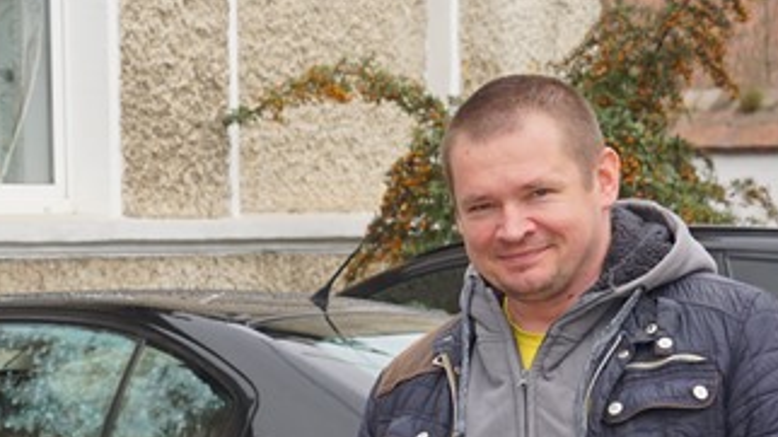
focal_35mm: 250
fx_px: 5157
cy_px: 383
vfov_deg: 4.9
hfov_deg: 8.6
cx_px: 5
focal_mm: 50
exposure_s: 1/200
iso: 100
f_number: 4.5
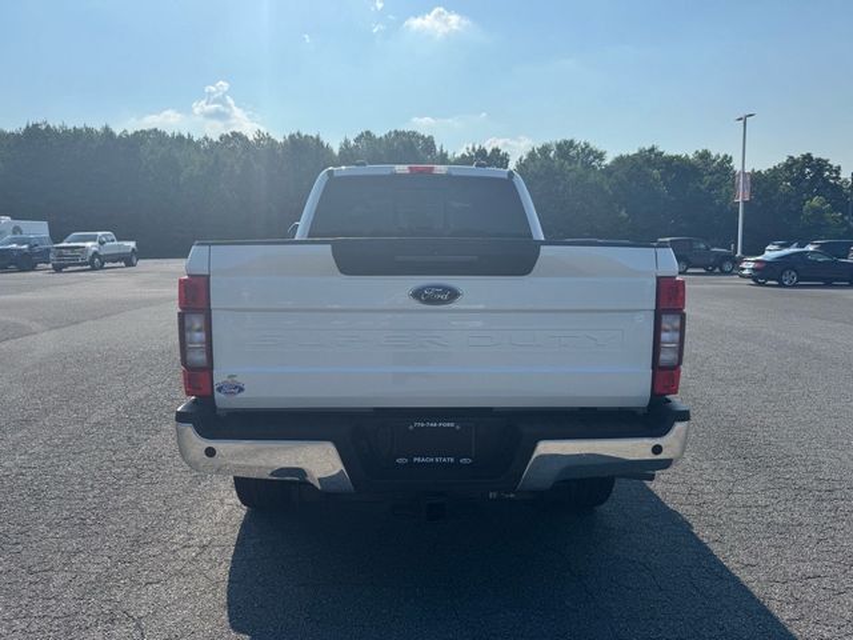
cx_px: 426
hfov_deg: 71.6
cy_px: 320
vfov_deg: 56.8
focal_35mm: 24
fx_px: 591
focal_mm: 6.76
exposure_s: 1/6410
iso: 80
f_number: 1.78
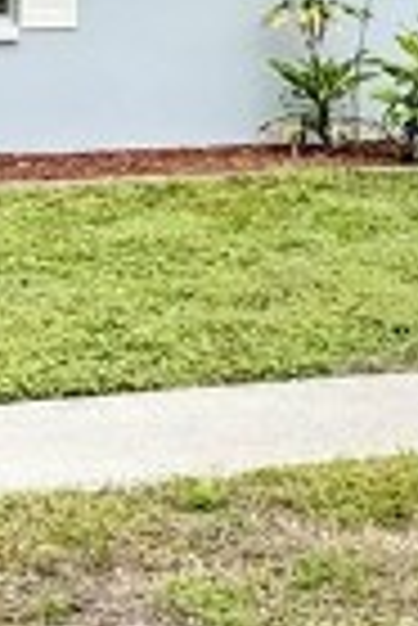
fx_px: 1859
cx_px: 166
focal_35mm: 107
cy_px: -117
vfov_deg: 18.2
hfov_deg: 12.8
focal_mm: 2.22
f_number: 2.2
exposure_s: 1/556
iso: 40
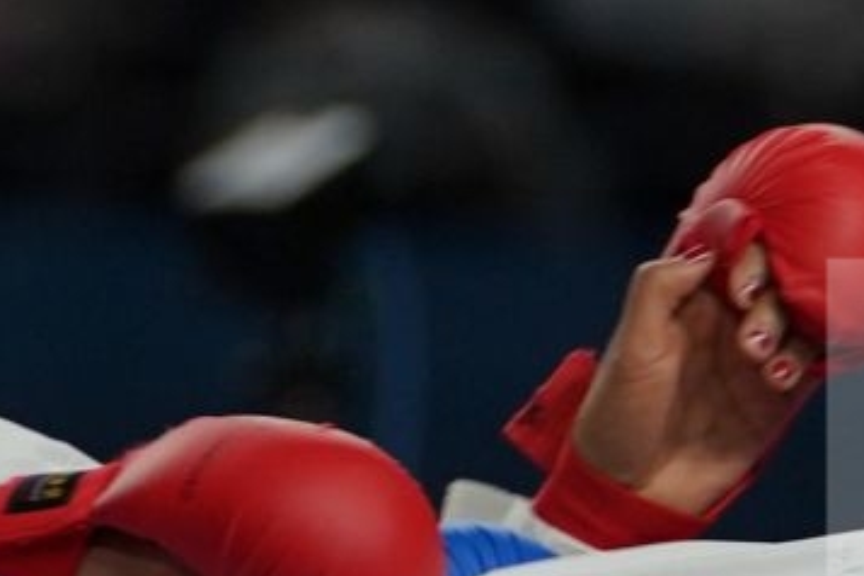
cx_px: 232
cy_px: 479
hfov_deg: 1.6
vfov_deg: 1.1
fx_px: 30814
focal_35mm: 1284
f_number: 2.8
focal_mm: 170
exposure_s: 1/1000
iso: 800
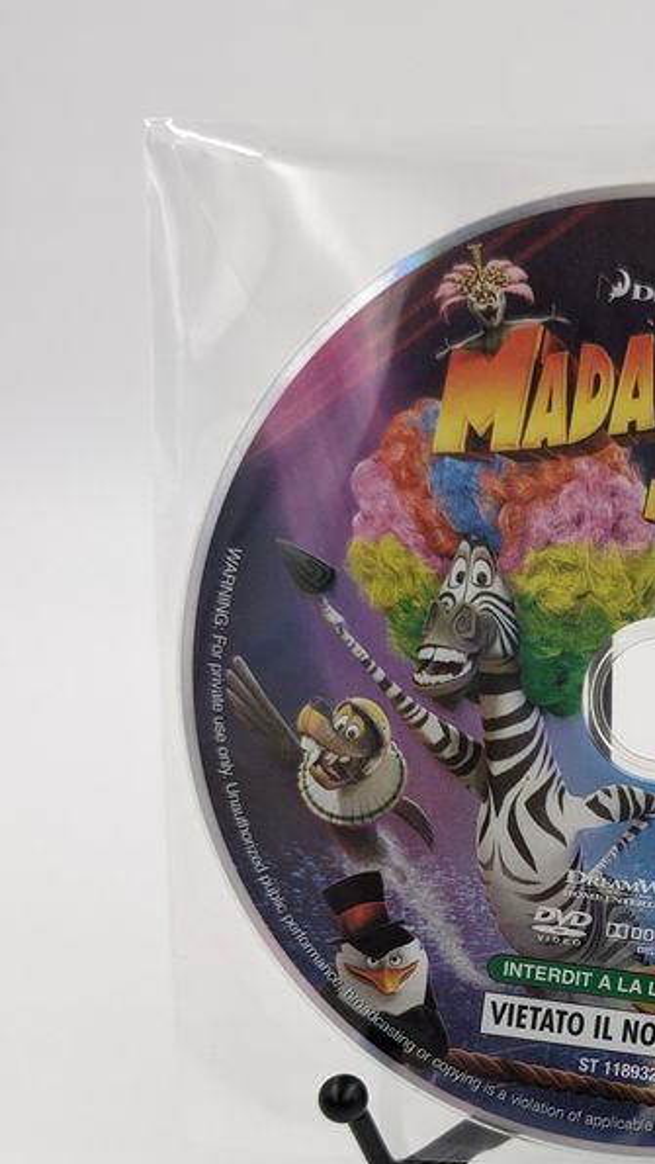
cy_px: 878
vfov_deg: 44.8
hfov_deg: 25.6
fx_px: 1358
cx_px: 674
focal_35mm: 44
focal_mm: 6.9
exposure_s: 1/139
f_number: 1.68
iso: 171
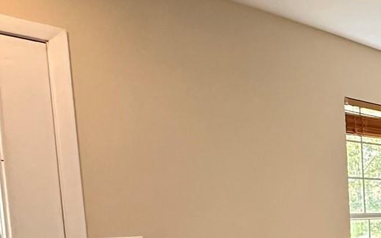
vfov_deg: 20.9
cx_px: 625
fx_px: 613
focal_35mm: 59
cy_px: 262
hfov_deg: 23.9
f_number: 2.2
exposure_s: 1/120
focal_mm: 2.22
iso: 250
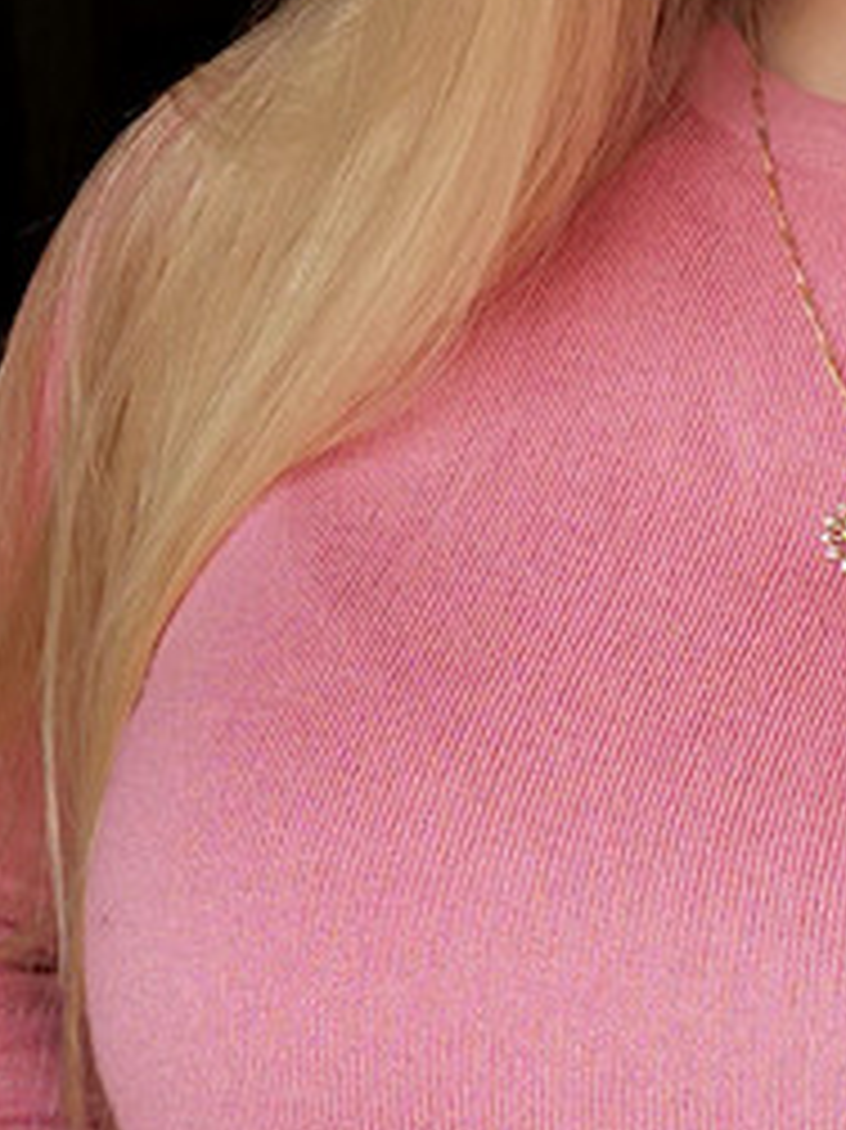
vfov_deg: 22.7
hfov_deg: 17.0
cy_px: 396
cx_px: 716
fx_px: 2805
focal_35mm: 86
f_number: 2
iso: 80
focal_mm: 3.6
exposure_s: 1/50
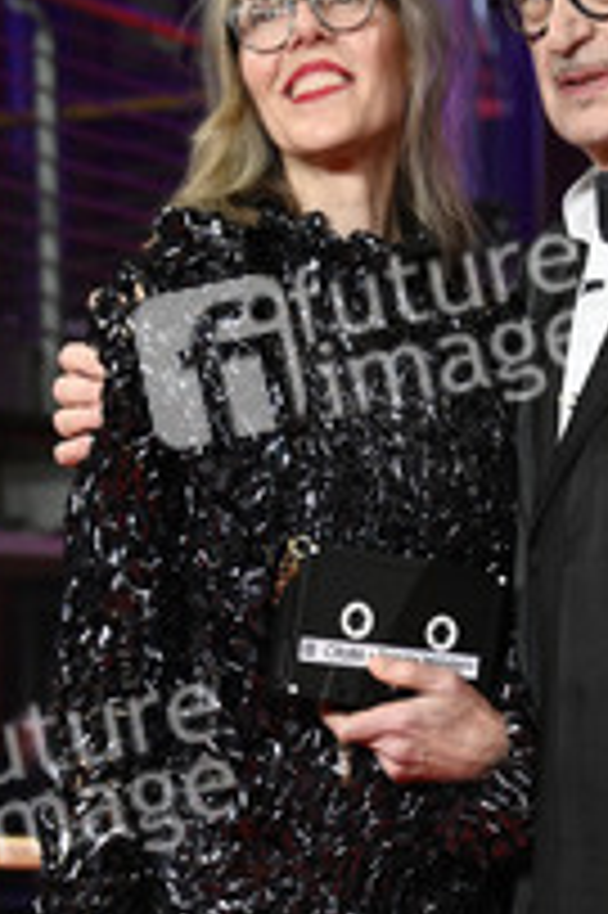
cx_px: 495
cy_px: 567
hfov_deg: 7.6
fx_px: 4593
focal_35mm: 181
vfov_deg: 11.4
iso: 5000
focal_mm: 92
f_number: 5.6
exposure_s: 1/200
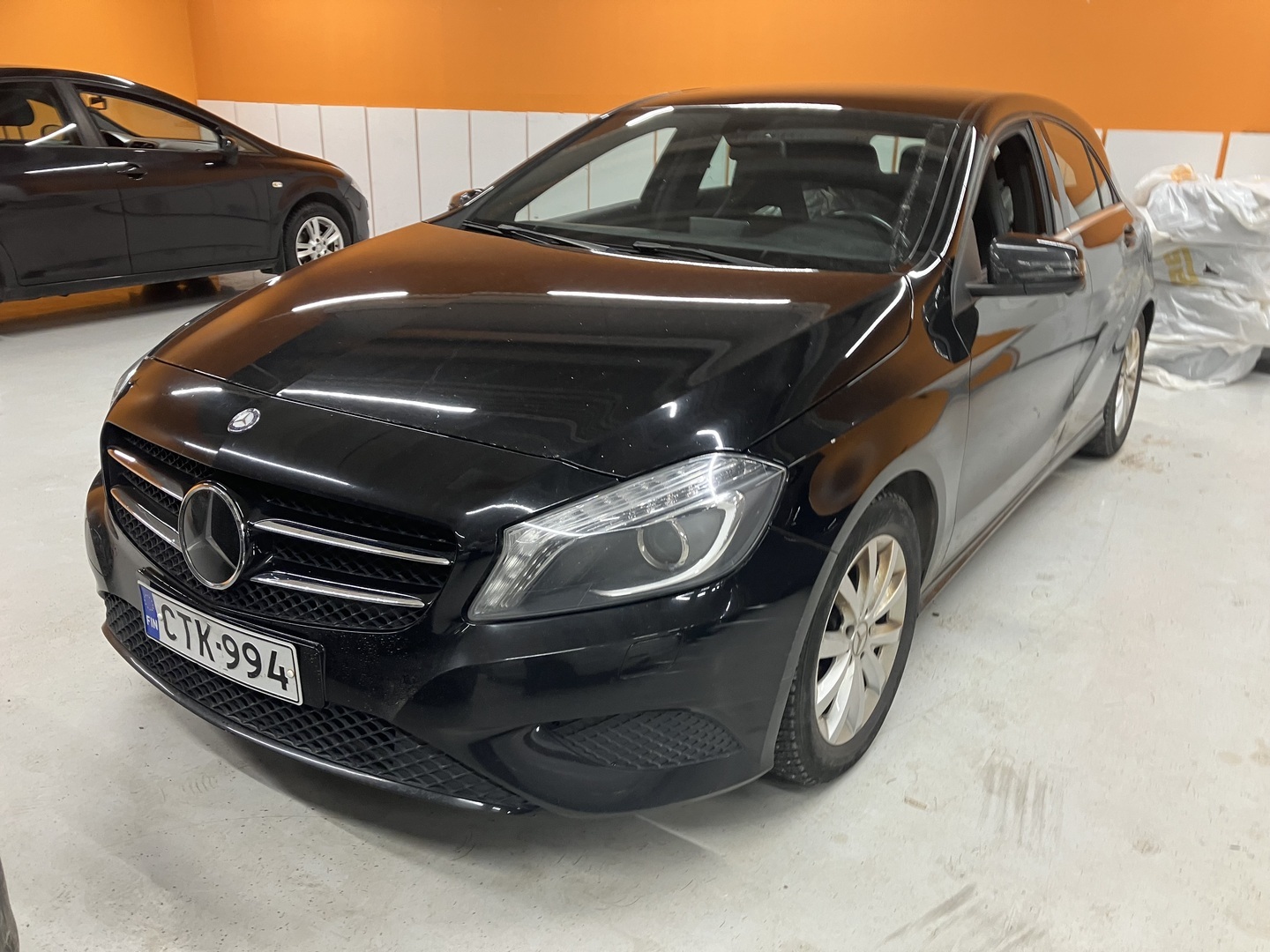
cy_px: 476
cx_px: 635
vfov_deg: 49.7
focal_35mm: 28
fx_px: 1027
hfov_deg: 63.4
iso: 80
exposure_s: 1/50
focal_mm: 3.99
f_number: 1.8
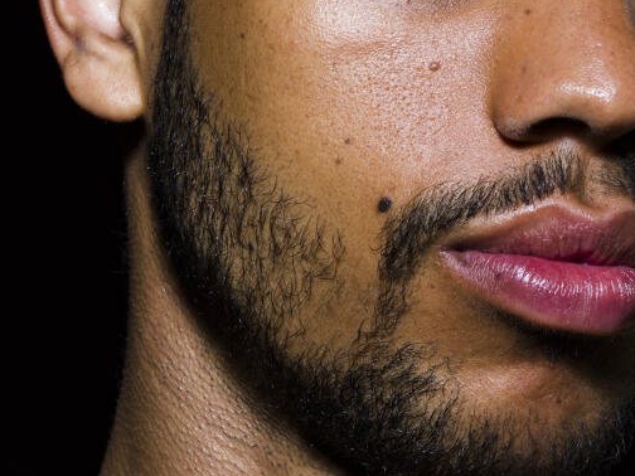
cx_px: 404
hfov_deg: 9.2
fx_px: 3926
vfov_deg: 6.9
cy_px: 82
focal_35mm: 214
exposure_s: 1/250
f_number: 16
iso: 64
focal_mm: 120
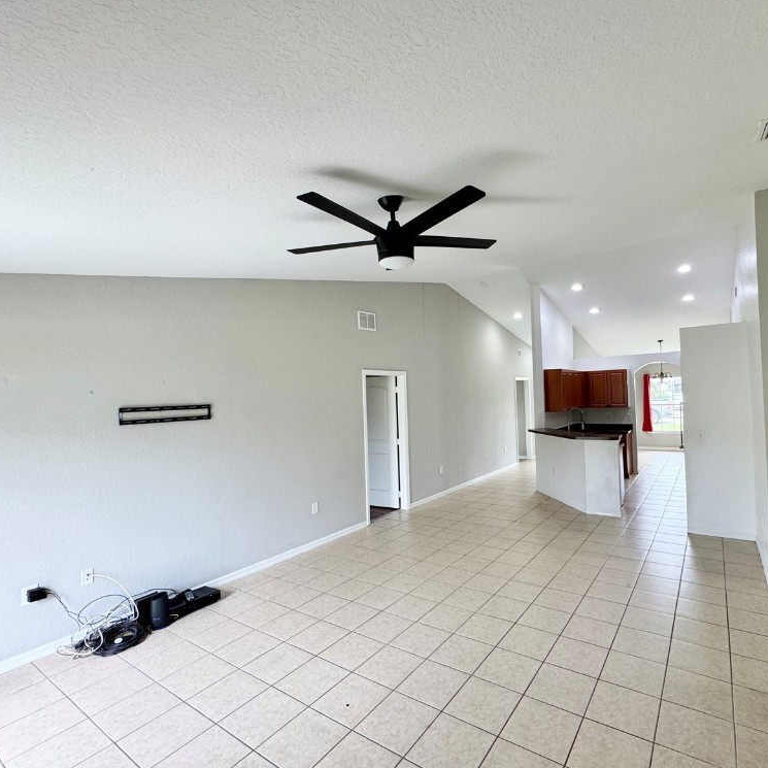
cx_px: 449
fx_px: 427
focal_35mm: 17
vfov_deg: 84.0
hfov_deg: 83.2
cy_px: 389
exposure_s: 1/120
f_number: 2.2
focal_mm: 2.22
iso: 160
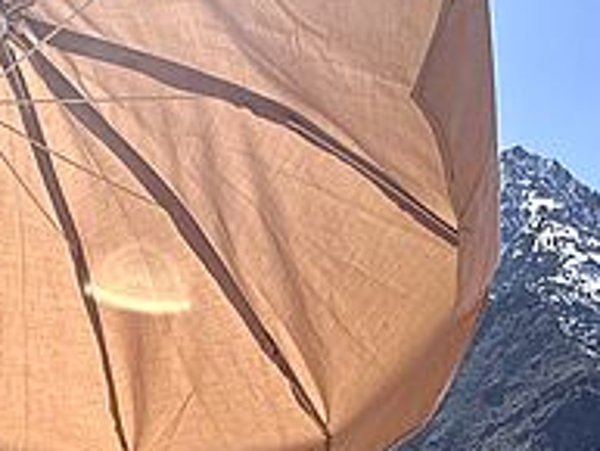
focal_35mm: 58
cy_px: 796
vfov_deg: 19.4
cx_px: 53
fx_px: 1006
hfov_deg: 31.6
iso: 50
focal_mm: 2.22
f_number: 2.2
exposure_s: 1/1147
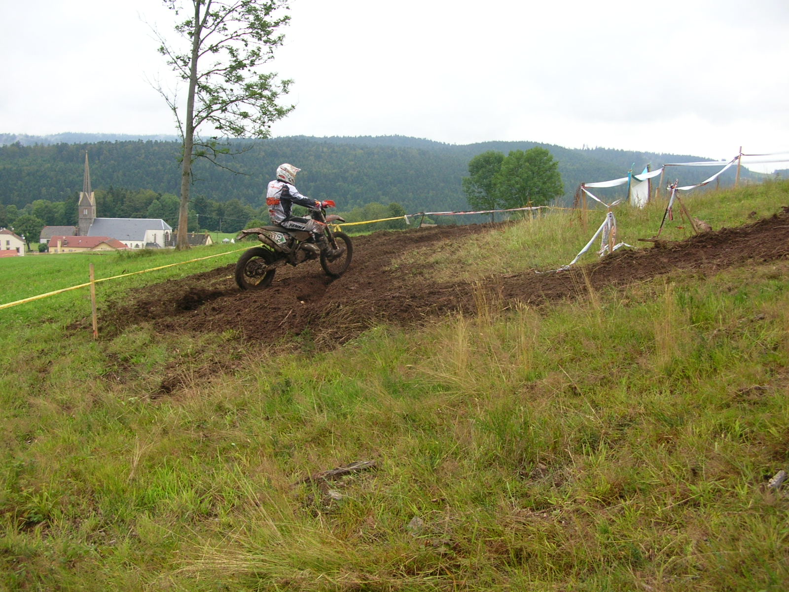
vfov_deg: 40.7
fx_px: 798
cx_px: 394
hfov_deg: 52.6
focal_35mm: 35
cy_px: 296
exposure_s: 1/197
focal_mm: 5.8
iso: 50
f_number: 2.8
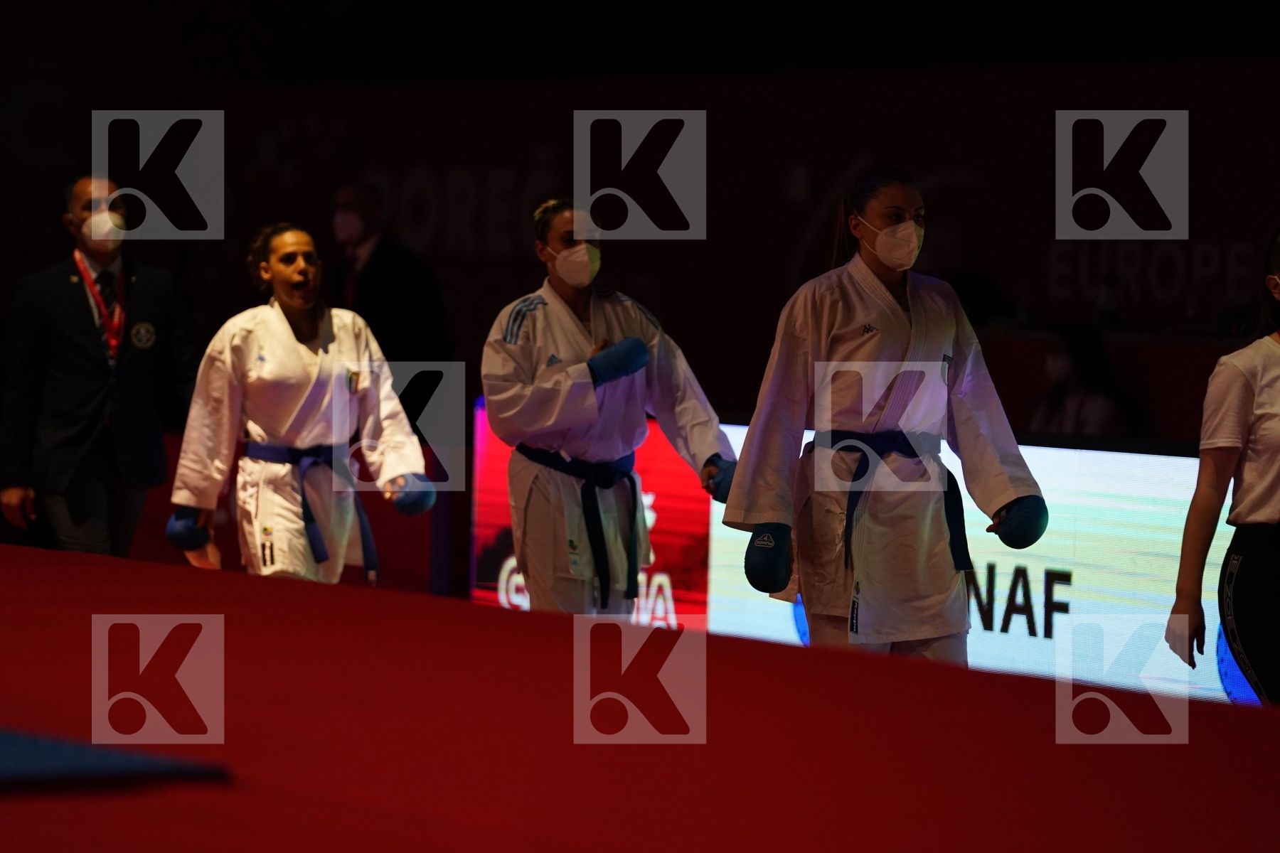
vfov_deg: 7.9
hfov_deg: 11.8
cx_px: 640
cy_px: 426
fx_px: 6186
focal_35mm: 174
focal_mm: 174
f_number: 2.8
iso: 2500
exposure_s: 1/1000
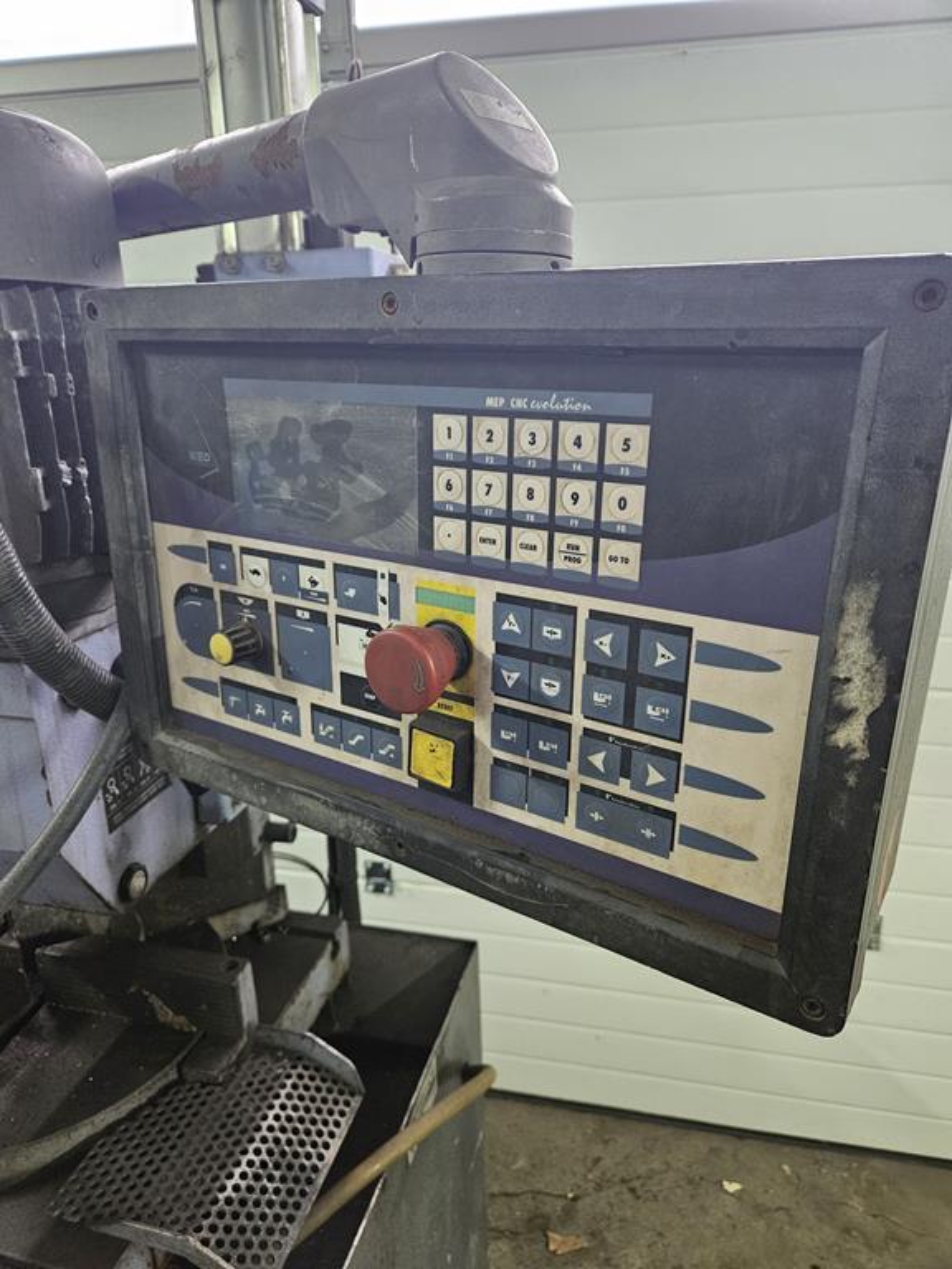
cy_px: 634
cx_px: 476
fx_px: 843
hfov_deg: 58.9
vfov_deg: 73.9
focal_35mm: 23
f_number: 1.8
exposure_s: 1/33
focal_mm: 5.4
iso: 500
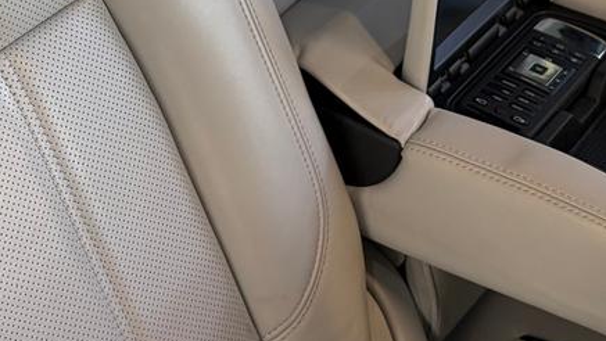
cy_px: -183
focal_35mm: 83
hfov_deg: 25.6
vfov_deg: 13.6
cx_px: 257
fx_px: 1334
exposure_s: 1/83
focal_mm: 5.96
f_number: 1.6
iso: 125
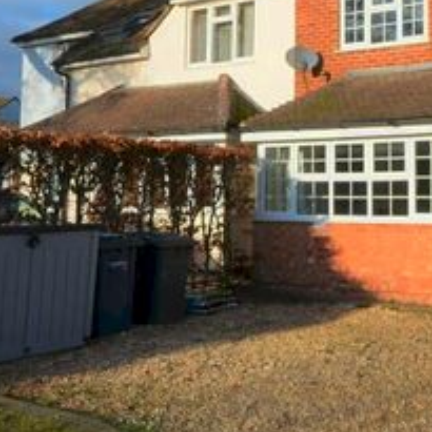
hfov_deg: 30.0
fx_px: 734
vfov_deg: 32.3
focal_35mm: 52
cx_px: 453
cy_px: 121
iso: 100
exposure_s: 1/250
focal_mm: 12
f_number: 8
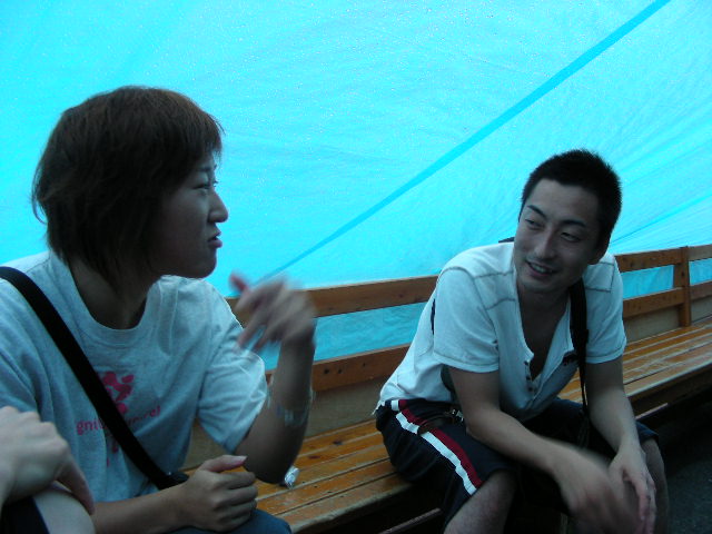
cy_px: 267
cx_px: 356
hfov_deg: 49.0
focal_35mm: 38
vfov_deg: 37.7
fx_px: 782
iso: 110
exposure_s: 1/29.8
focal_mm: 6.3
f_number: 3.5
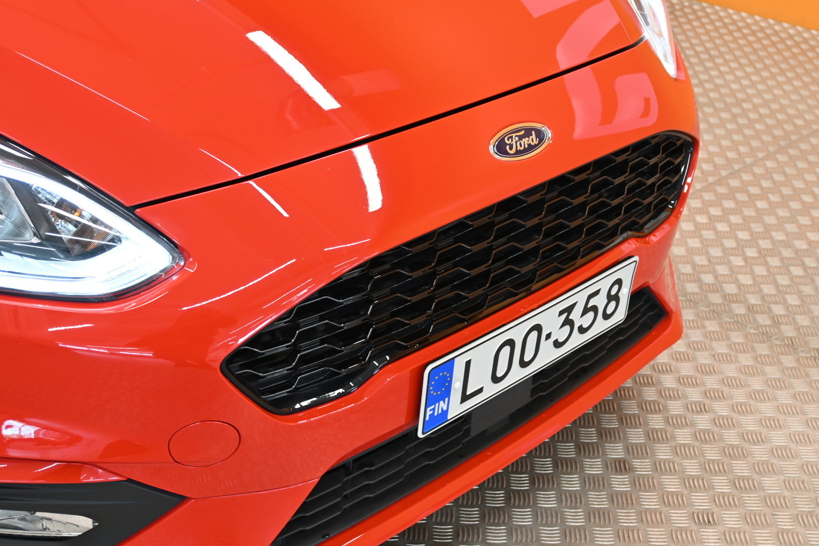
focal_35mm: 46
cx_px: 410
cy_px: 273
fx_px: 1041
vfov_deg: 29.4
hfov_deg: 43.0
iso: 500
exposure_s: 1/50
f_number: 4.8
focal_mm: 30.5
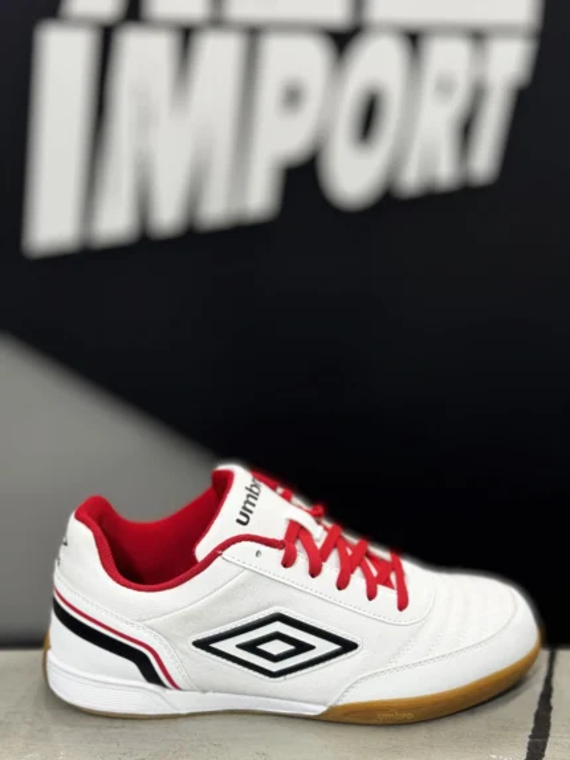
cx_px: 285
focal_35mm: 48
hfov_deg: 30.3
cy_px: 380
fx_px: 1053
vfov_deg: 39.6
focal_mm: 6.76
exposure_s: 1/58
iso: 250
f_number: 1.78
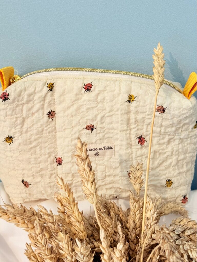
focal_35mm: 48
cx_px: 98
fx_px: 364
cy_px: 131
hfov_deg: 30.3
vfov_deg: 39.7
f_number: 1.78
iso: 250
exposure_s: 1/46
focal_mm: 6.76
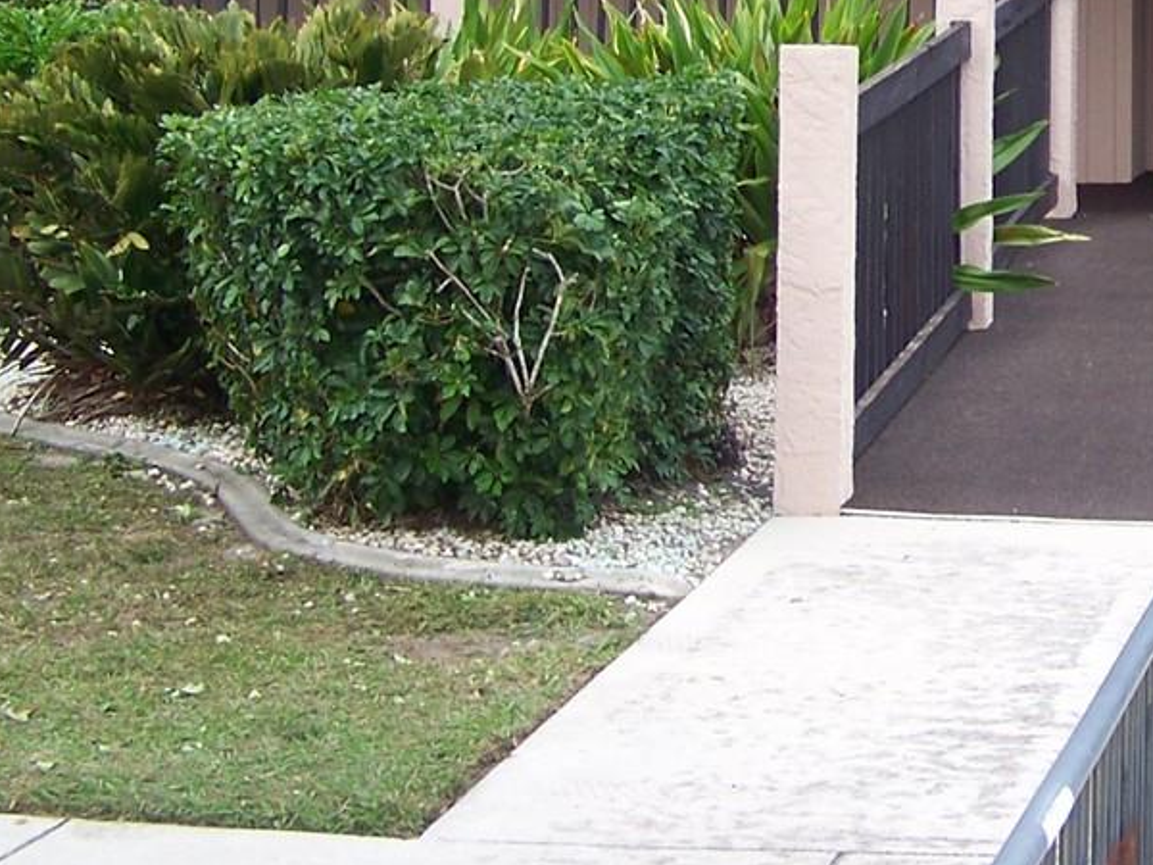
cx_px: 1239
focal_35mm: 96
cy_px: 27
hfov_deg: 19.6
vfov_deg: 15.2
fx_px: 3198
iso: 64
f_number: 2.8
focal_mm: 5.85
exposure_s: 1/50
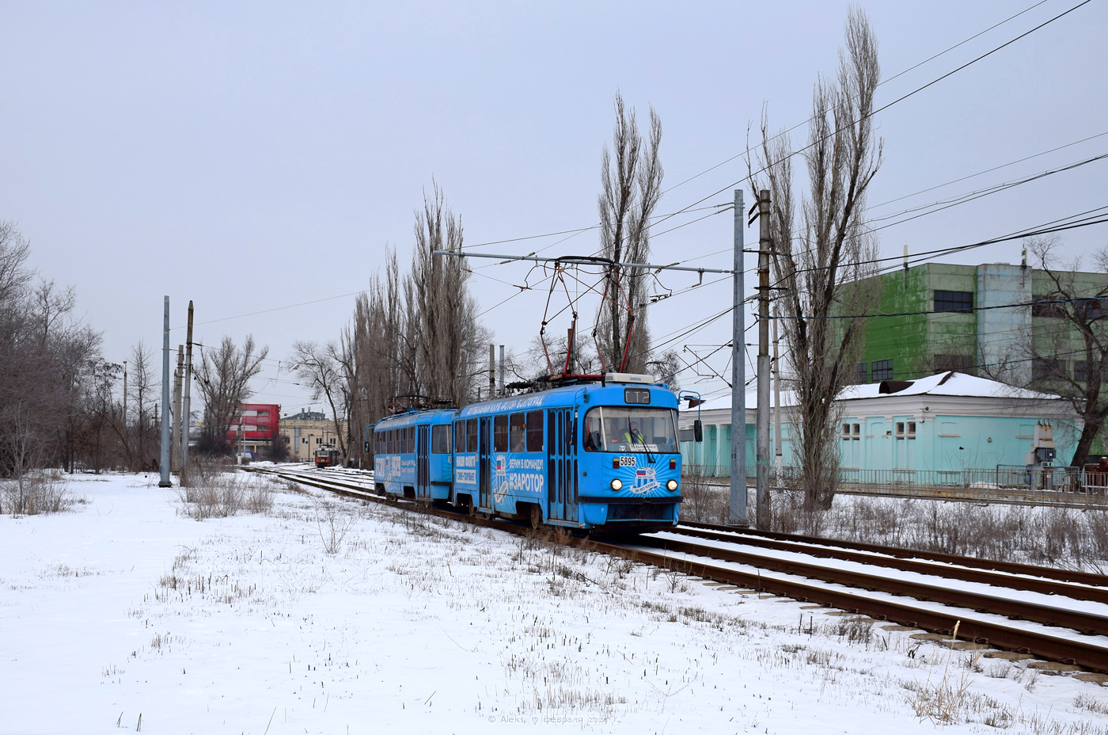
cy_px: 368
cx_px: 554
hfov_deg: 49.6
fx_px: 1198
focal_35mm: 39
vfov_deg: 34.1
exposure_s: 1/500
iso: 250
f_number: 8
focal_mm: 26
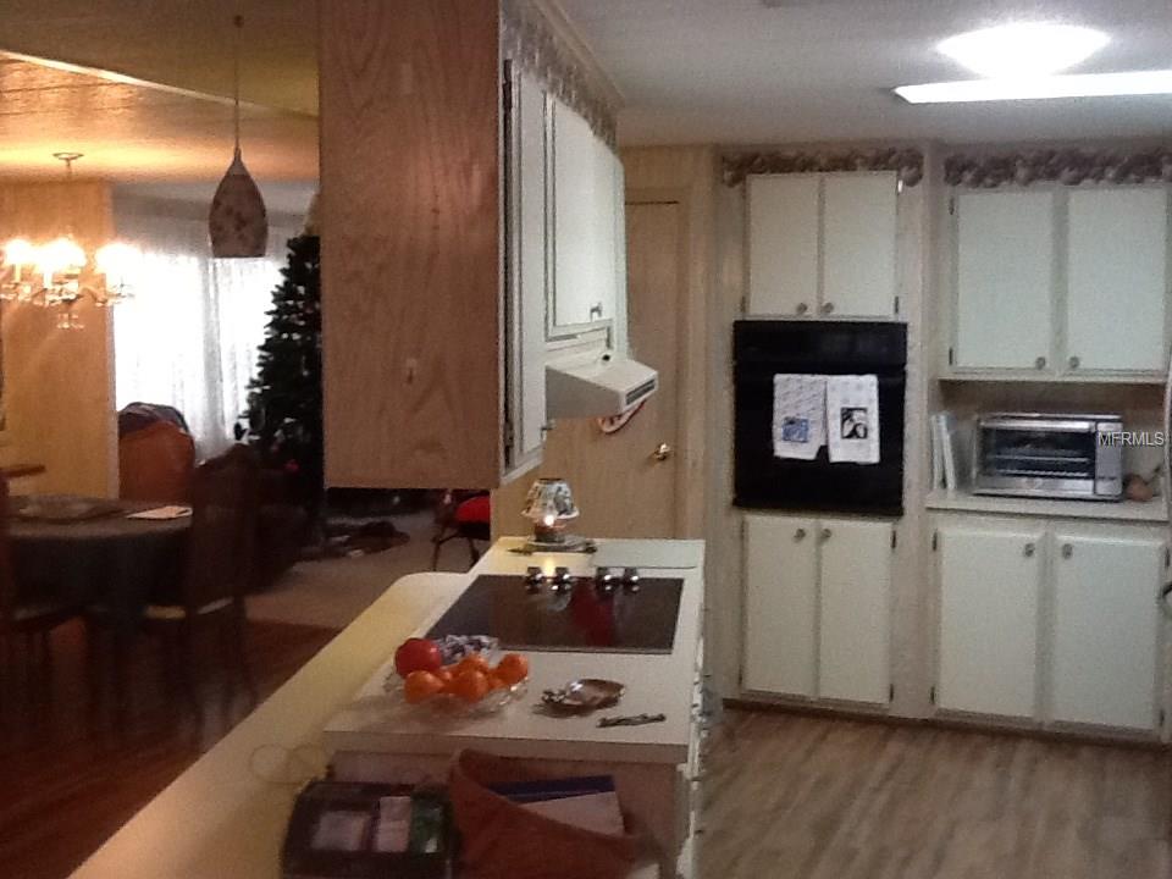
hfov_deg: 42.9
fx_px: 1490
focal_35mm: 44
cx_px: 586
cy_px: 440
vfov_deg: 32.9
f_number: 2.4
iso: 160
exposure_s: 1/30
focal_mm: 2.03
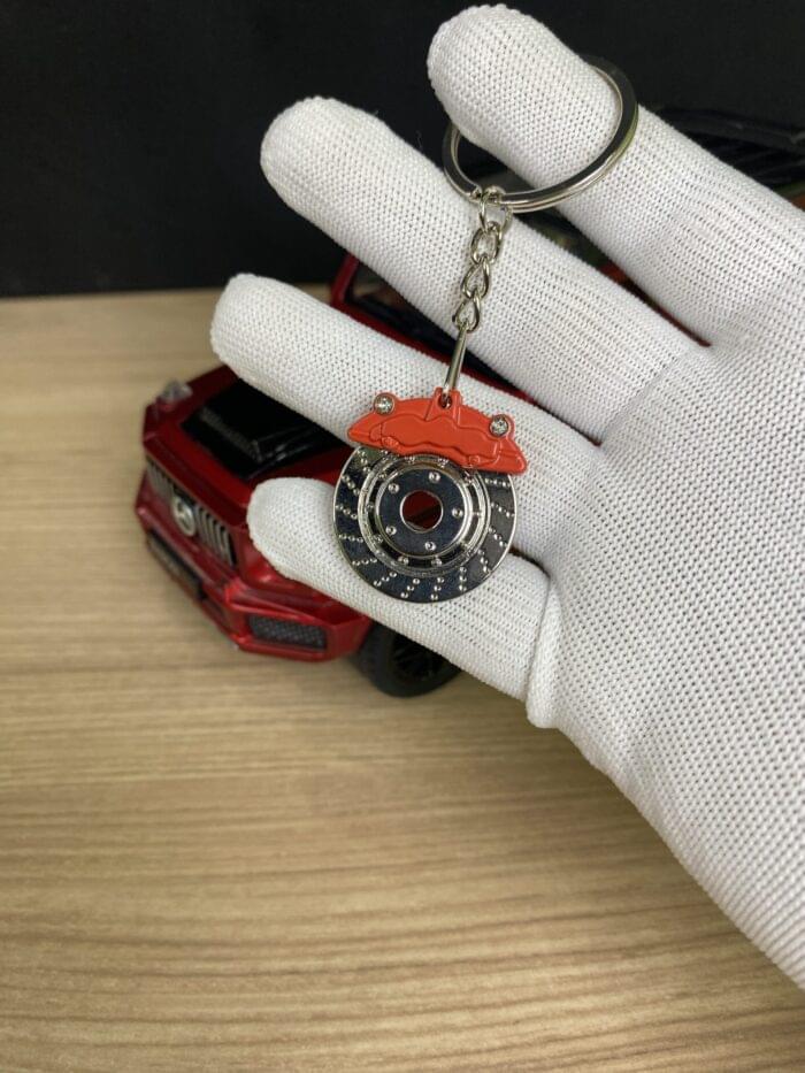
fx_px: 775
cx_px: 402
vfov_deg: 69.4
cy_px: 536
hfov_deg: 54.9
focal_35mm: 25
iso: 64
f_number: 1.8
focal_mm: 4.25
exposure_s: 1/100
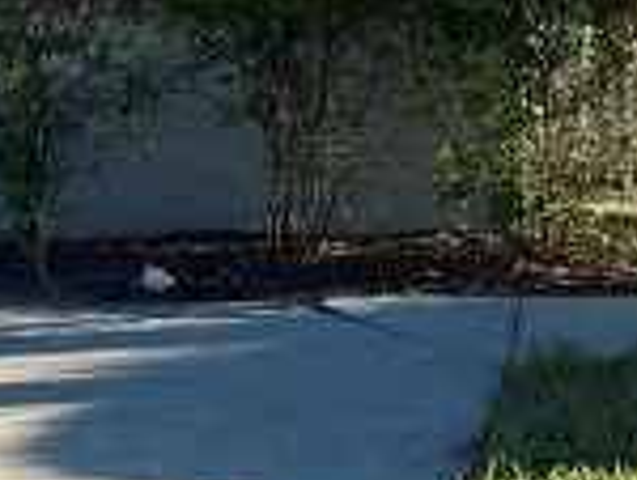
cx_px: 93
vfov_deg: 8.0
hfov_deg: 11.1
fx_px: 3262
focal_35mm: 177
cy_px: -484
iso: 32
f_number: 1.8
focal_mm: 4.25
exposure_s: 1/949
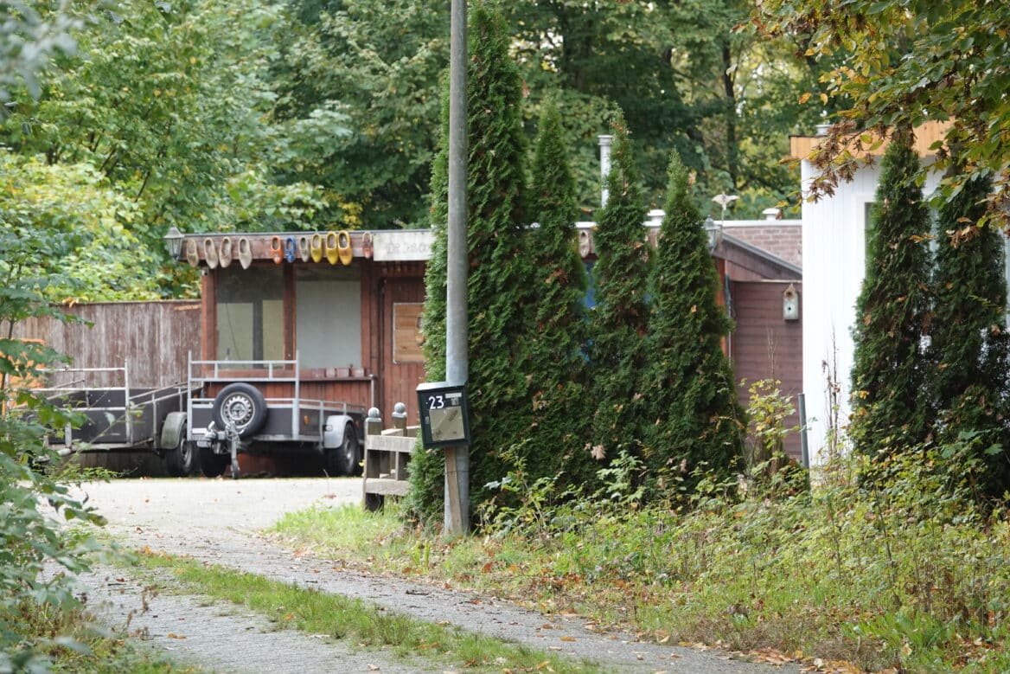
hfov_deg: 9.3
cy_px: 337
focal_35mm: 221
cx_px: 505
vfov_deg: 6.2
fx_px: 6201
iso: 800
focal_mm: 81.1
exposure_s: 1/320
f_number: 4
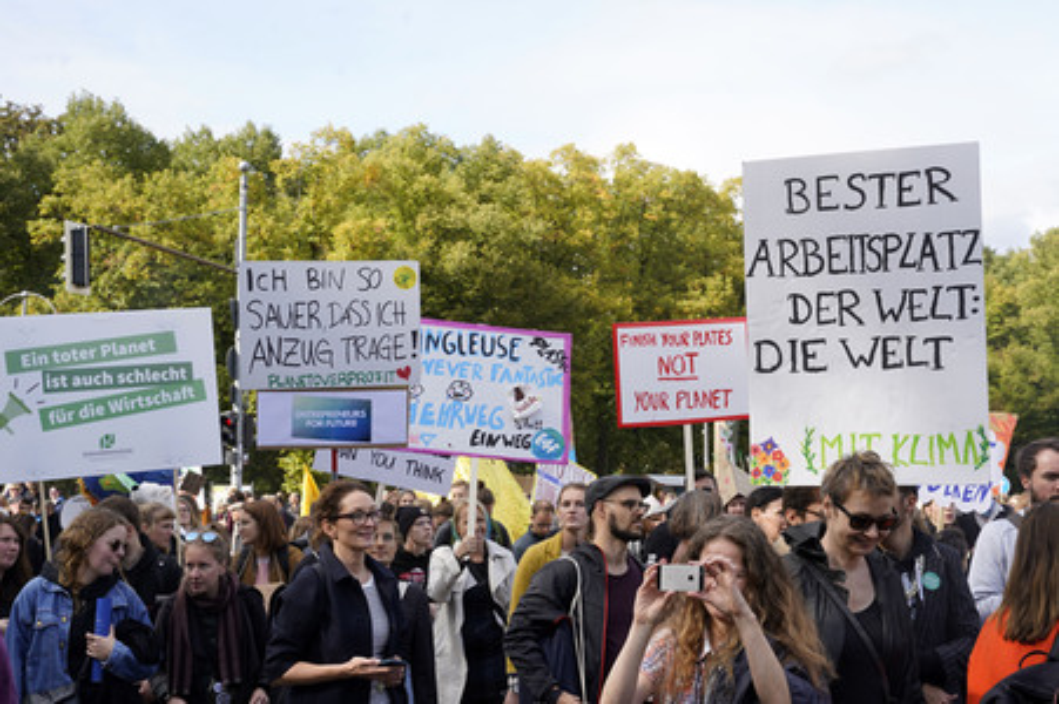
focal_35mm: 47
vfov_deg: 28.6
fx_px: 1382
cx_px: 530
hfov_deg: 41.9
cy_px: 352
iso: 160
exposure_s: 1/125
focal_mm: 47
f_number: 9
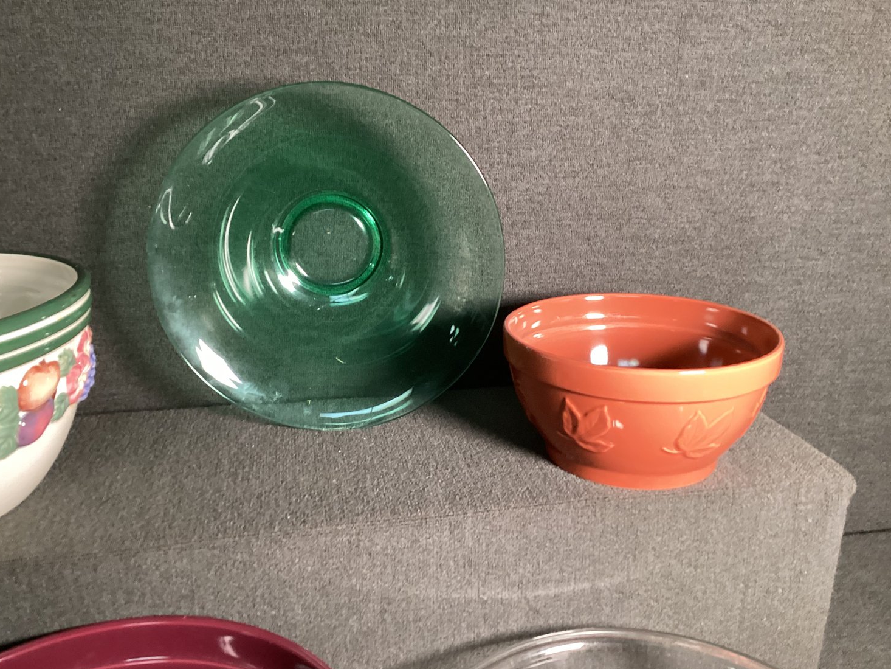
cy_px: 335
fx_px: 824
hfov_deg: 56.8
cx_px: 433
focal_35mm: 32
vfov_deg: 44.2
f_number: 2.4
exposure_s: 1/40
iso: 250
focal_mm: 3.3
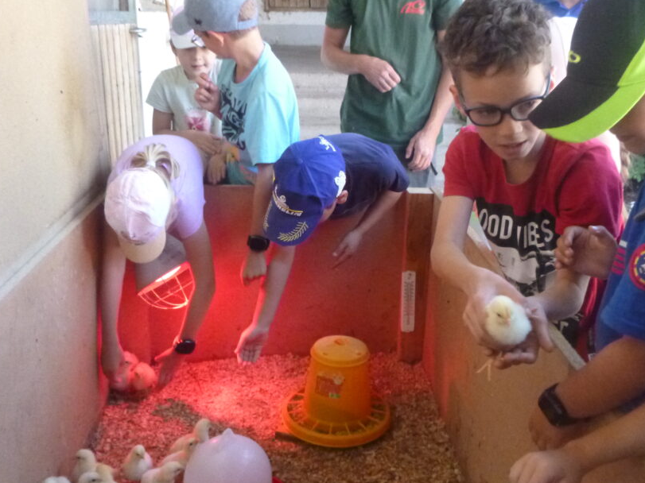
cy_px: 203
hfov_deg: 50.0
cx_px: 364
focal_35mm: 37
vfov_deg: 38.6
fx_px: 689
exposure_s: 1/80
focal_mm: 4.5
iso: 800
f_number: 3.9
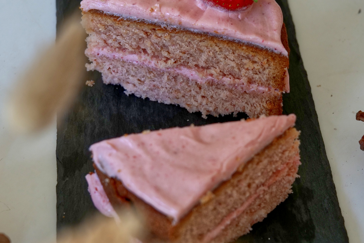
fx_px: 930
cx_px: 202
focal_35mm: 92
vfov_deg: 14.8
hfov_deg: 22.1
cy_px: 59
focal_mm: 60
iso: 1250
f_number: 7.1
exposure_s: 1/80
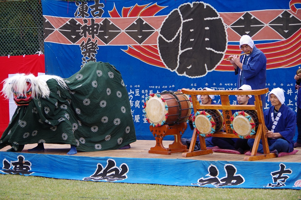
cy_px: 100
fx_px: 752
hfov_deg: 22.6
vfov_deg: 15.2
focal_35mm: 90
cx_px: 150
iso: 200
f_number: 4.5
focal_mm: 60
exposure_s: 1/125
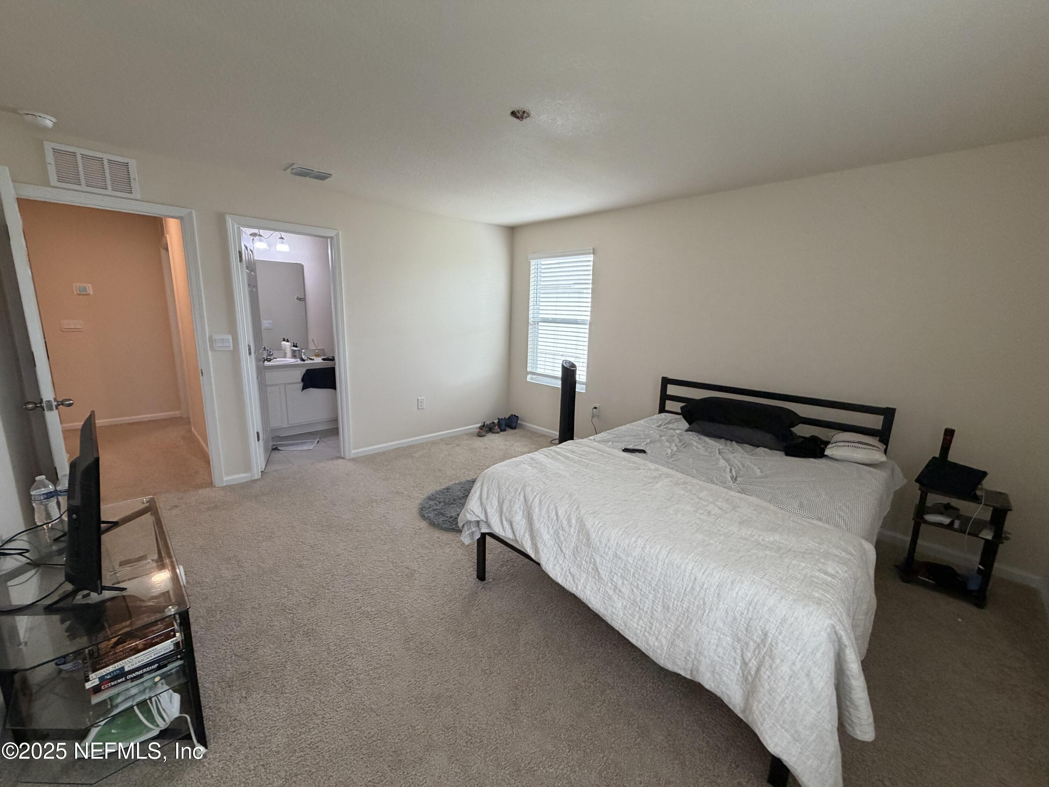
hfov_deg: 102.1
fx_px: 424
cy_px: 394
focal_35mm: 14
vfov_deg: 85.7
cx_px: 524
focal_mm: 2.22
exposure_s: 1/120
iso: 320
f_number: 2.2
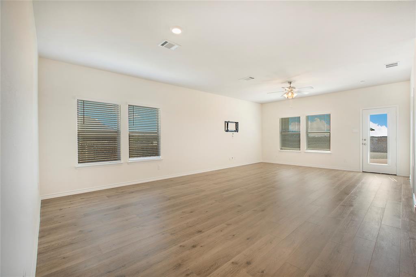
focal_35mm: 15
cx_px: 208
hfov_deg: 100.4
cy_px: 138
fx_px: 173
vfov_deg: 77.3
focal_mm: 10
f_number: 5.6
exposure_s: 1/80
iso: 100
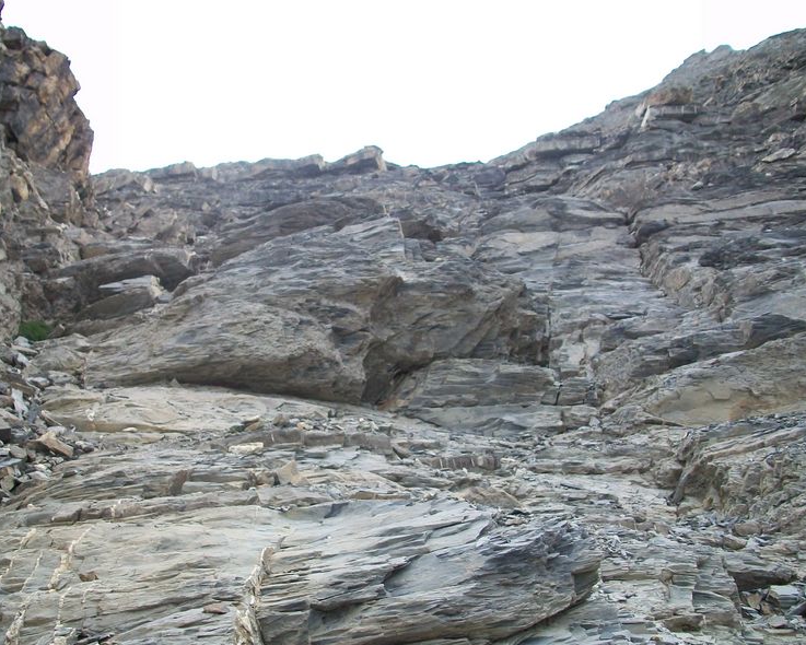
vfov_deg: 41.2
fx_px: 859
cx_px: 378
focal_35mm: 36
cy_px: 326
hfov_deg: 50.2
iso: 80
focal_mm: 5.7
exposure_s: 1/320
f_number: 2.8
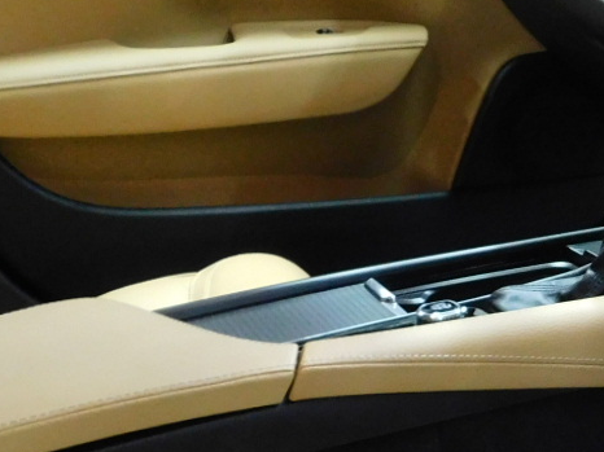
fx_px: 1378
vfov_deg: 18.6
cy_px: 291
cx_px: 671
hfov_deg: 23.2
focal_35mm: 79
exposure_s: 1/8
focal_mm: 4
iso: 450
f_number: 3
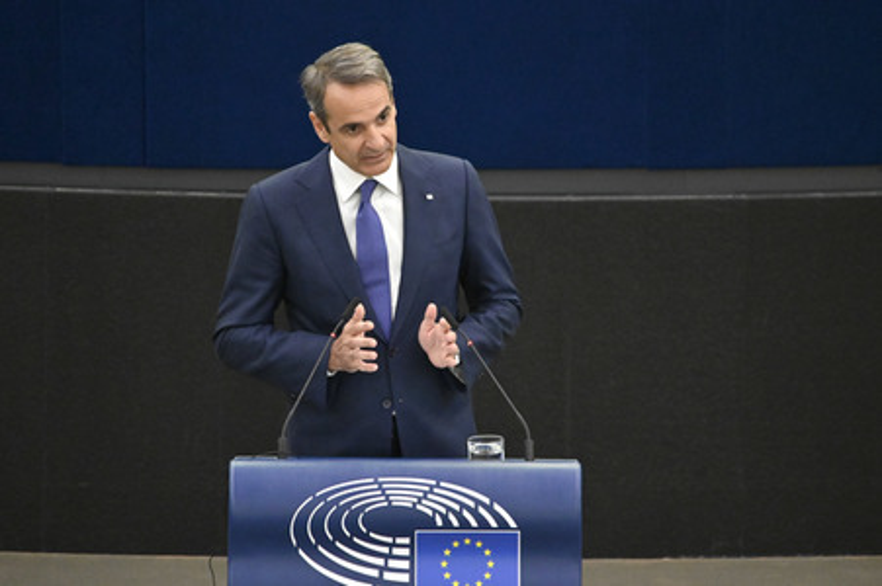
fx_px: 14689
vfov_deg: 2.3
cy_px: 293
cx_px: 441
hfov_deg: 3.4
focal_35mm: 600
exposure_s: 1/640
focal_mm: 600
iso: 10000
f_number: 6.3
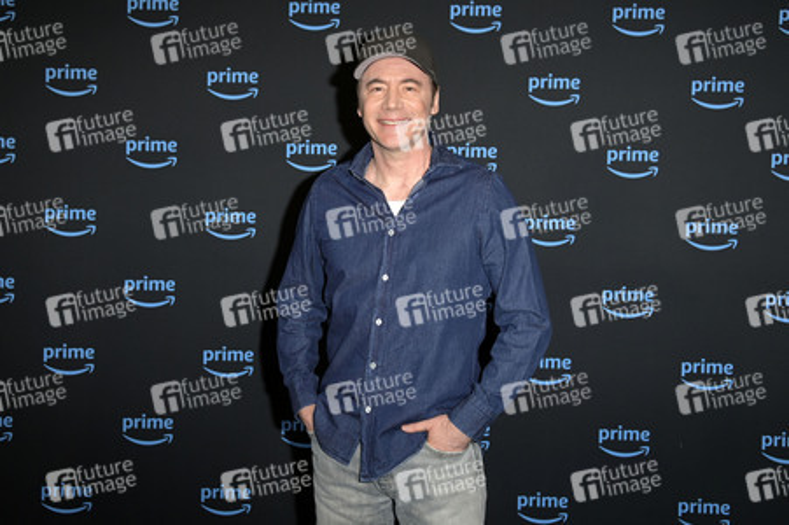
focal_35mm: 44
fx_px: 964
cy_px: 262
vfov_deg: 30.5
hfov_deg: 44.5
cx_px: 394
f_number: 5.6
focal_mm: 44
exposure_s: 1/250
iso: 800
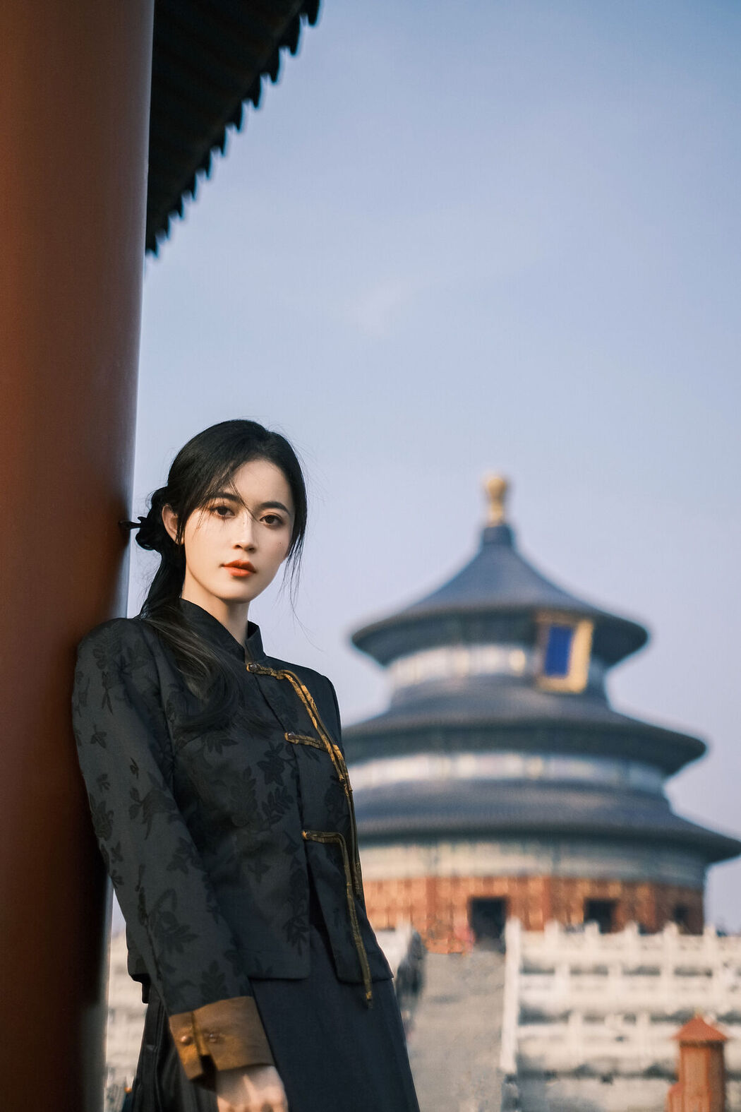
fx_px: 1636
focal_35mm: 53
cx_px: 370
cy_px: 556
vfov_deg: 37.5
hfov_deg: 25.5
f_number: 1.4
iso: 1600
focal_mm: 35
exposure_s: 1/32000
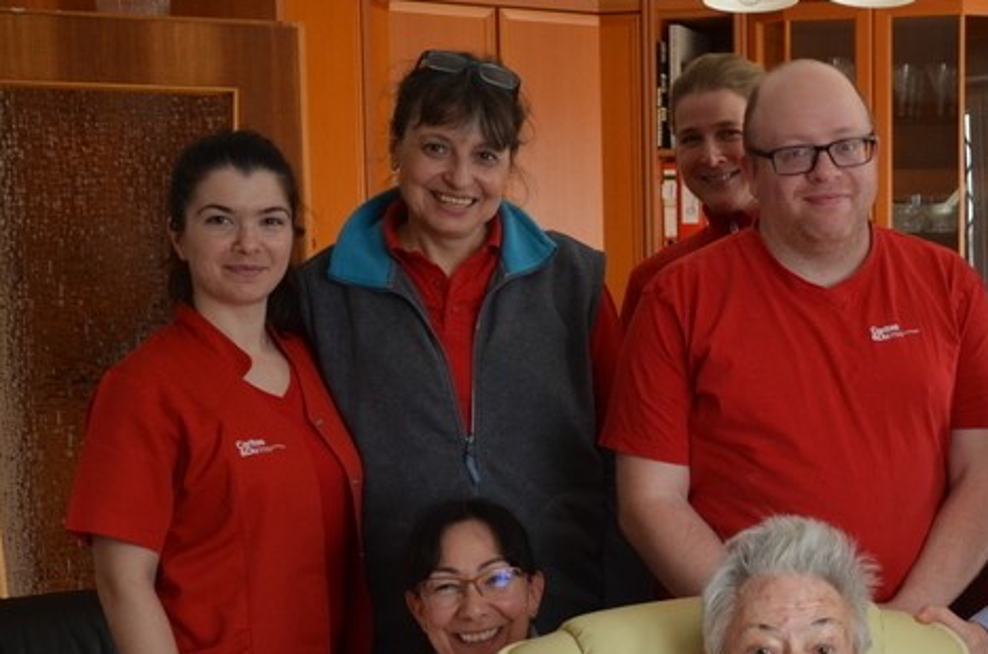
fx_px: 1892
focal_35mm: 69
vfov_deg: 19.4
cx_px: 946
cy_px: 535
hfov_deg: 27.8
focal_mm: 21
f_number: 3.8
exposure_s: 1/50
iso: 800
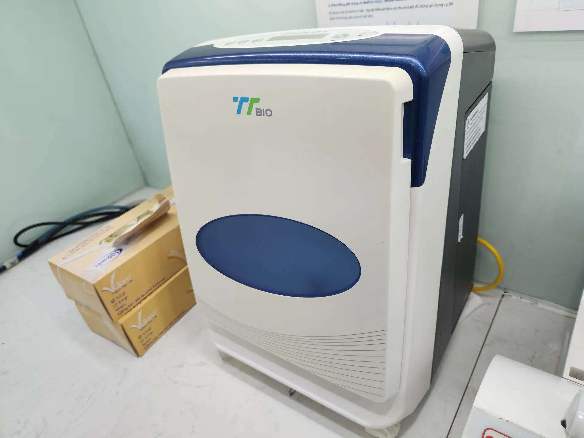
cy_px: 219
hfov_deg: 73.9
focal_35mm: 23
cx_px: 292
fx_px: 388
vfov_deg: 58.9
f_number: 1.8
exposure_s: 1/50
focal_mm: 5.4
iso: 80
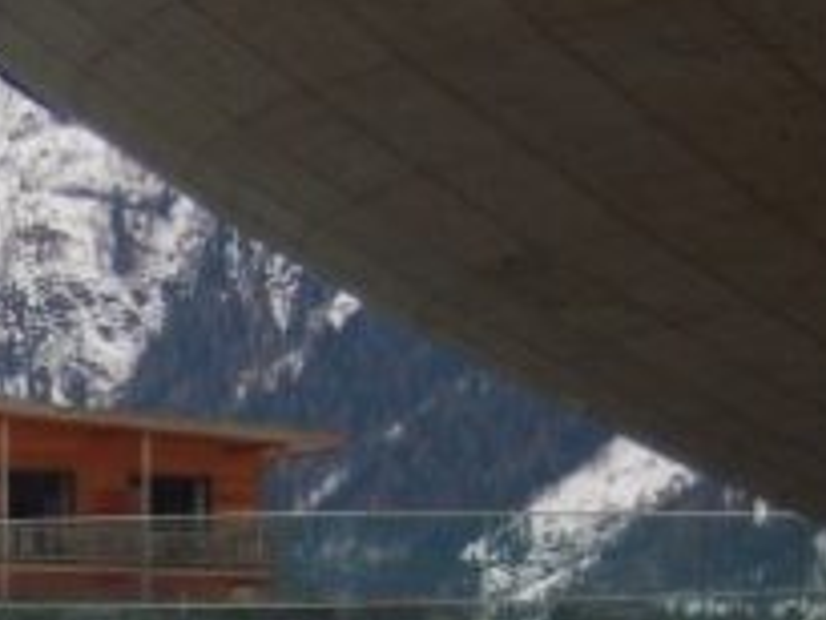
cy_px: 946
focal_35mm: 258
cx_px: -536
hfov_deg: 7.5
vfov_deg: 5.7
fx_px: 6160
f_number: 8.5
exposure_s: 1/160
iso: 100
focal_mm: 12.3
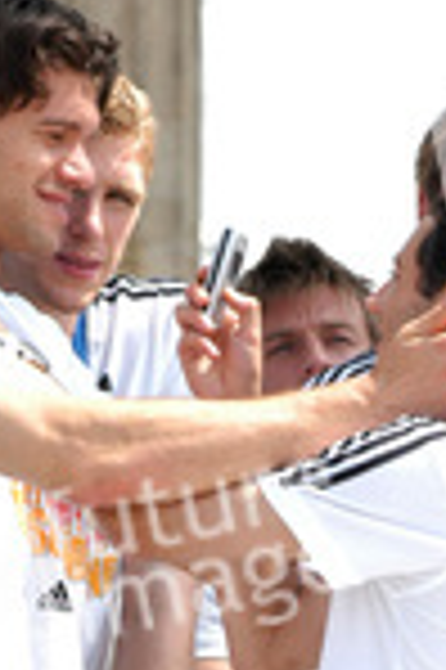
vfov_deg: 4.1
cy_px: 791
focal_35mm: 502
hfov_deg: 2.7
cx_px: 248
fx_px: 9356
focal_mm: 125
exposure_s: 1/160
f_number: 9
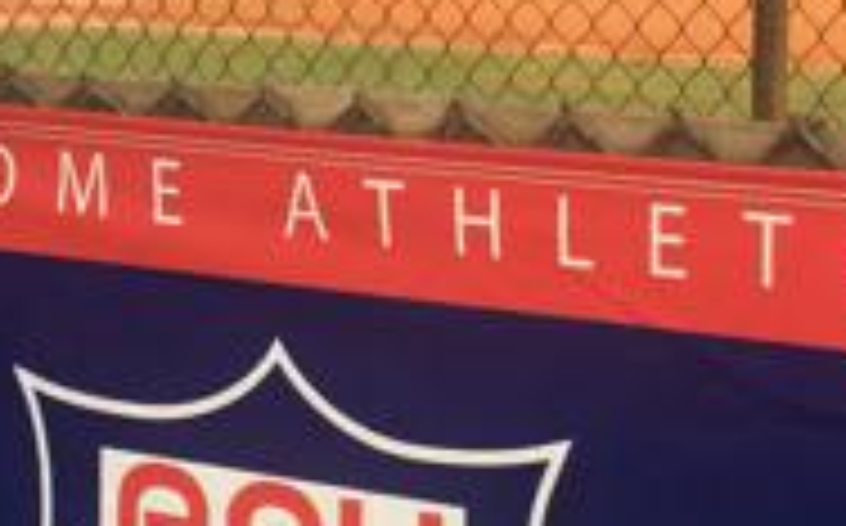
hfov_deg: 22.4
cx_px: 783
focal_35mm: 90
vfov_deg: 14.4
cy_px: 110
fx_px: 2073
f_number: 2.2
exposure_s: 1/60
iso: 32
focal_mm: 4.15
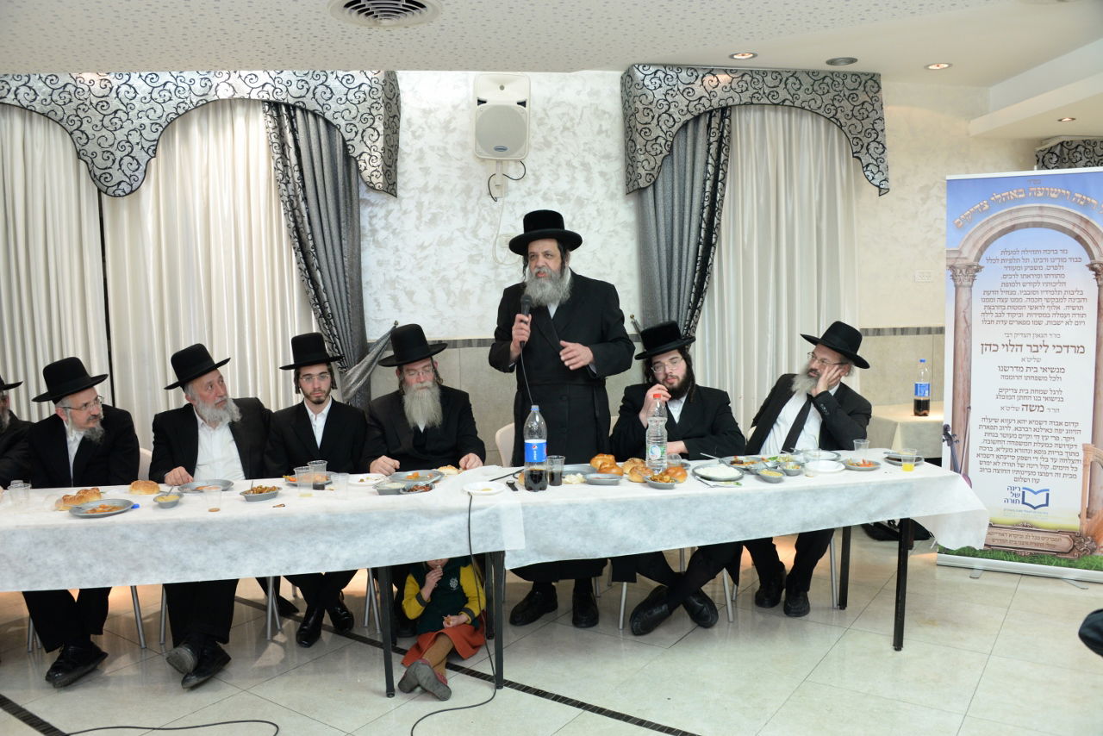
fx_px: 858
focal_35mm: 28
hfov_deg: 65.5
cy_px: 368
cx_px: 552
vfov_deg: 46.4
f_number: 5.6
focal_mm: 28
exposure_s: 1/60
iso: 1250
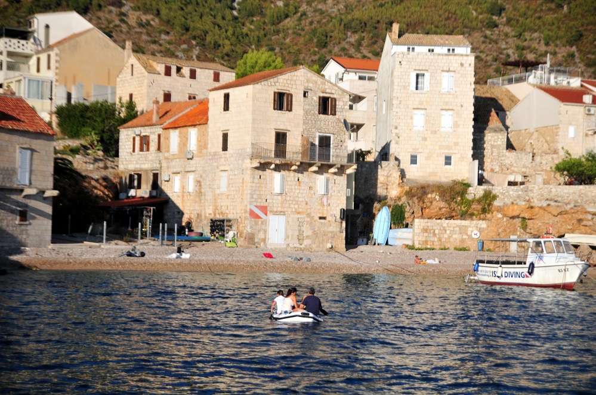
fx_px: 1240
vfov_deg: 18.1
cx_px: 298
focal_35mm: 75
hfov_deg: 27.0
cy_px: 198
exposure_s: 1/8000
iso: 250
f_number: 2.8
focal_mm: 50
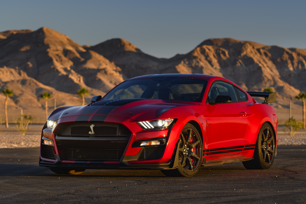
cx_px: 153
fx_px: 1300
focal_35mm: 153
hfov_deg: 13.4
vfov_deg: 9.0
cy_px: 102
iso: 100
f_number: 4
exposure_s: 1/60
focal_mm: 102
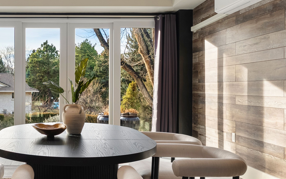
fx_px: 327
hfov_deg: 45.2
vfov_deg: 30.5
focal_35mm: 42
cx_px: 63
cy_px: 95
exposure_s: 1/13
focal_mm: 23
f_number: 8
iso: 800
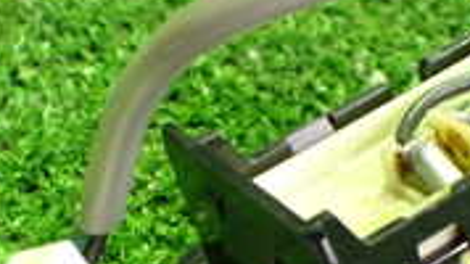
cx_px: 243
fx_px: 1370
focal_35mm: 110
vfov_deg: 10.9
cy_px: 280
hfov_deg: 19.5
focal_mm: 5.4
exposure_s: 1/30
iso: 1000
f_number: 2.3
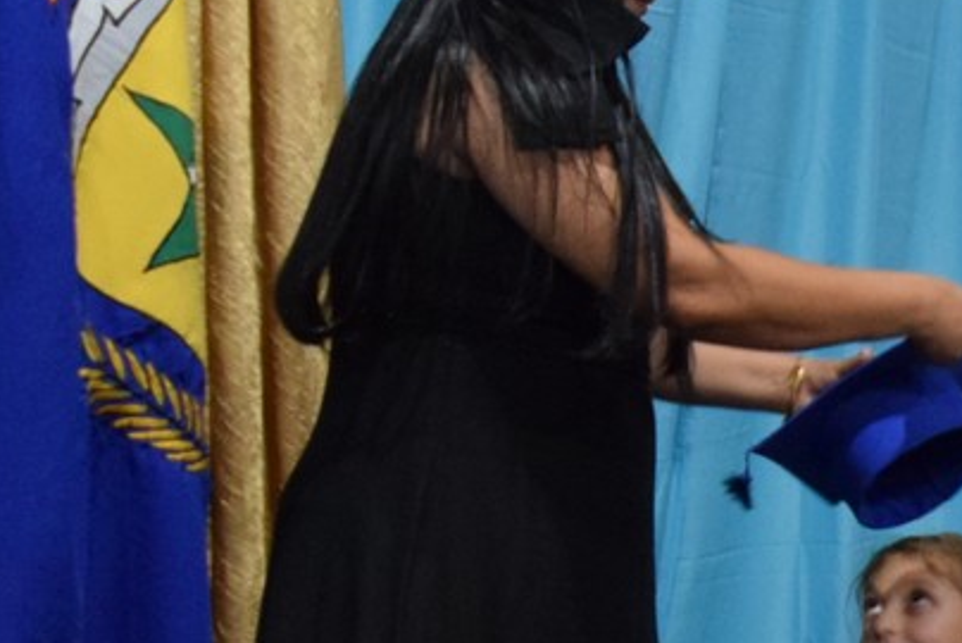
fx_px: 2941
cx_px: 1560
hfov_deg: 16.4
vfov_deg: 12.1
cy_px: 857
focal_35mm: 110
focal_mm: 18
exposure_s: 1/60
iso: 1400
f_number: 3.5
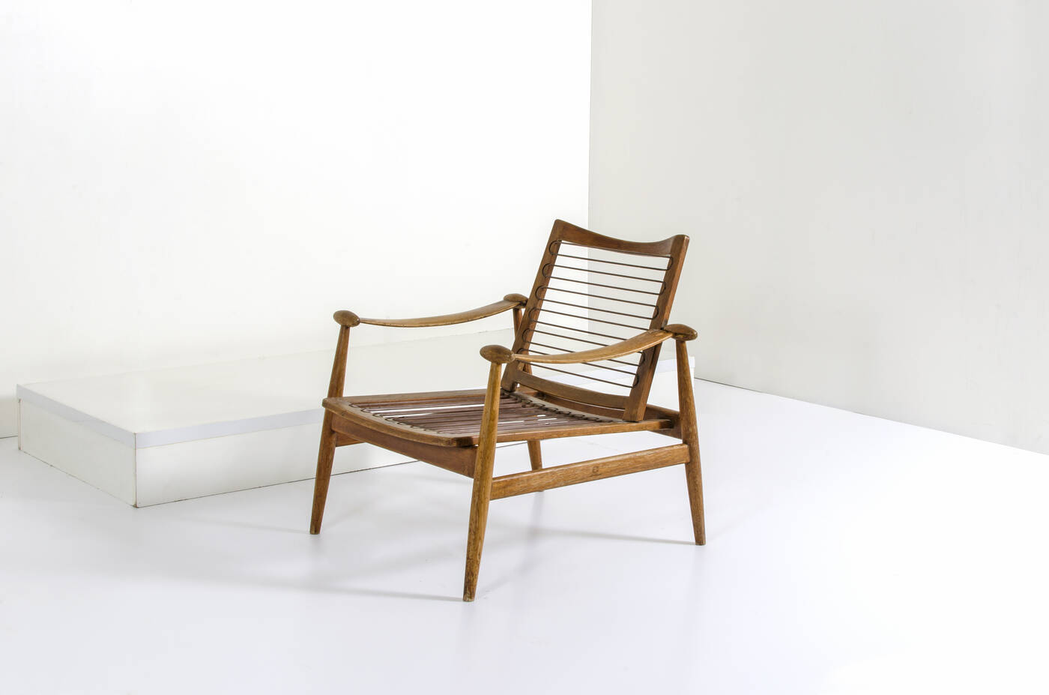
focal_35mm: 52
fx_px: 1526
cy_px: 348
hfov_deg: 37.9
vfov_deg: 25.6
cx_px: 524
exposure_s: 1/160
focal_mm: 35
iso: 100
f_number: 16
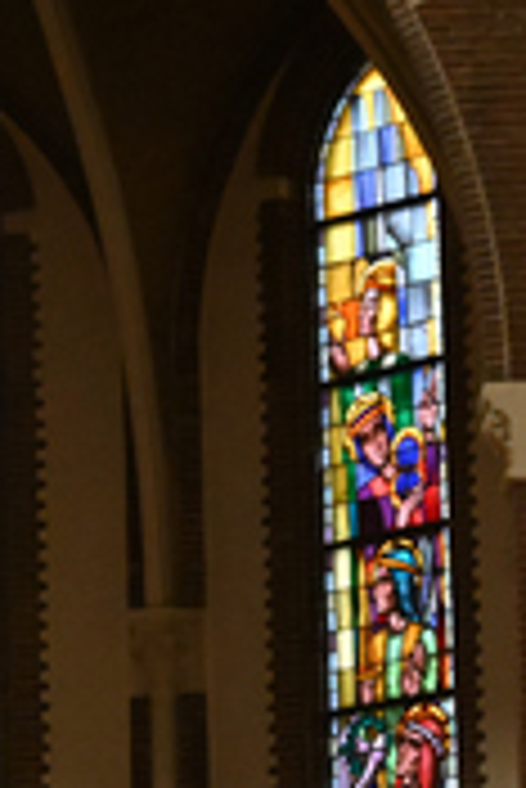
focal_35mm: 278
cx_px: -229
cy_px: 664
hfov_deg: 4.9
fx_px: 6080
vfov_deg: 7.4
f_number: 6
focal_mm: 71
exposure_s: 1/250
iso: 10000
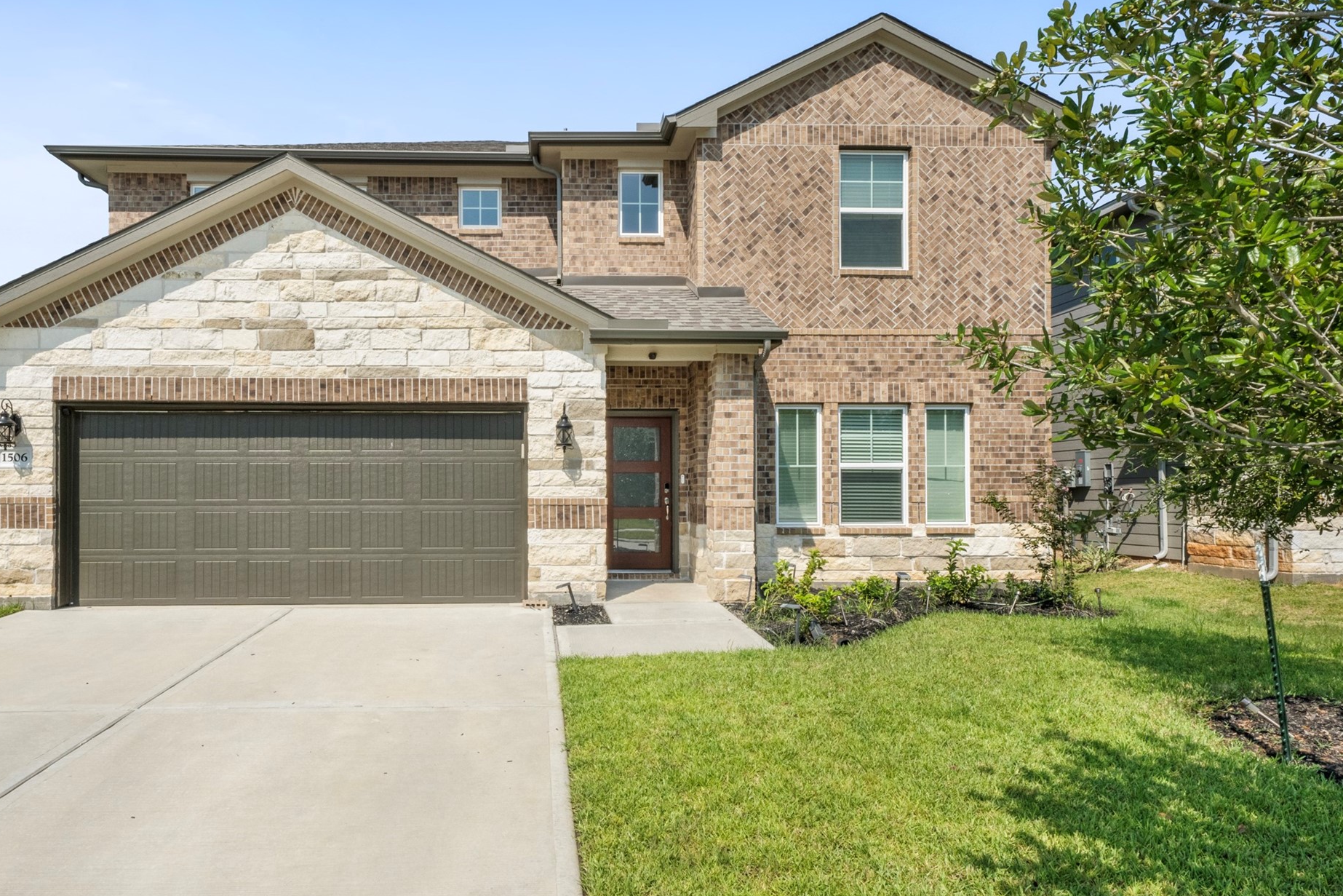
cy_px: 403
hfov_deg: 83.3
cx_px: 559
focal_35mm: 20
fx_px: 746
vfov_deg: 61.8
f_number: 9
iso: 800
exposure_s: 1/80
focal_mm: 17
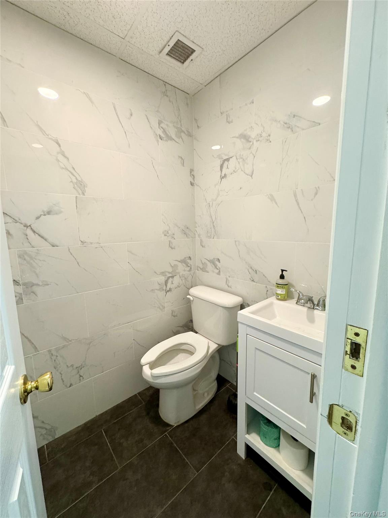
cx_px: 194
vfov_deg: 102.1
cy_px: 259
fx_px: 209
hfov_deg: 85.7
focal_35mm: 14
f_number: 2.2
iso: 250
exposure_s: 1/120
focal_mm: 2.22
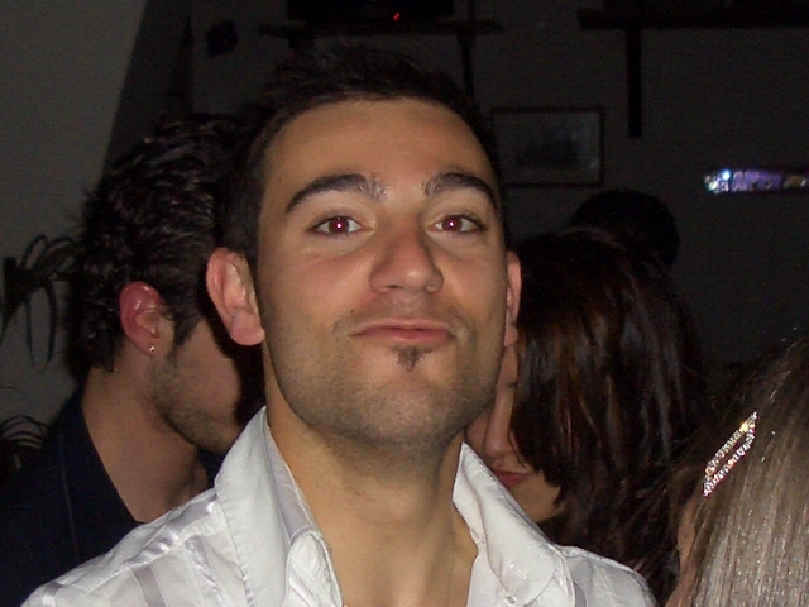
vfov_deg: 40.7
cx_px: 404
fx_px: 818
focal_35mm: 35
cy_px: 304
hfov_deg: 52.6
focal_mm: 5.8
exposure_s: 1/60
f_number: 2.6
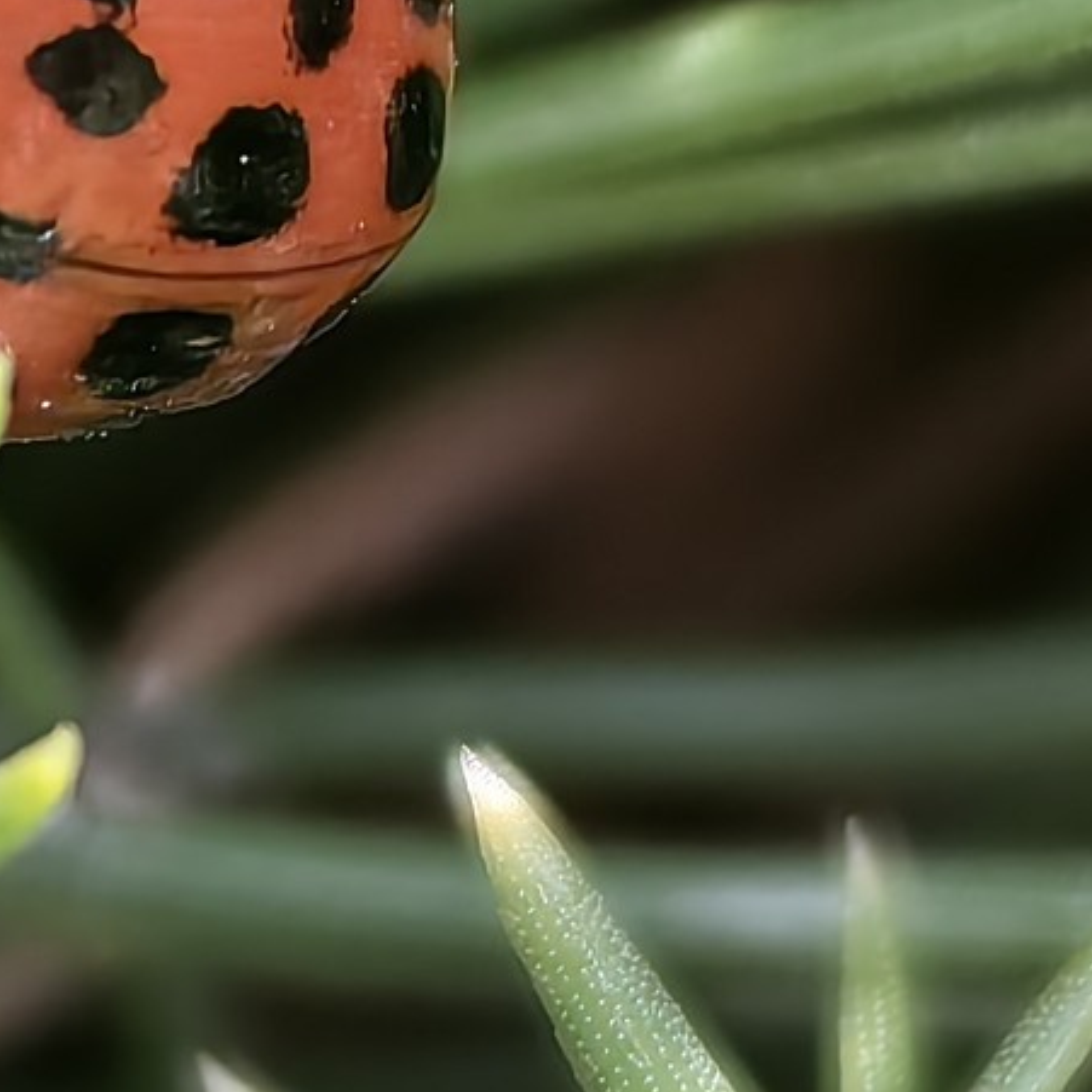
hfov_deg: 2.8
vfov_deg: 2.8
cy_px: 150
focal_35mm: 635
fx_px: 22663
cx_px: -305
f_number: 2.1
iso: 50
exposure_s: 1/104
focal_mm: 14.55
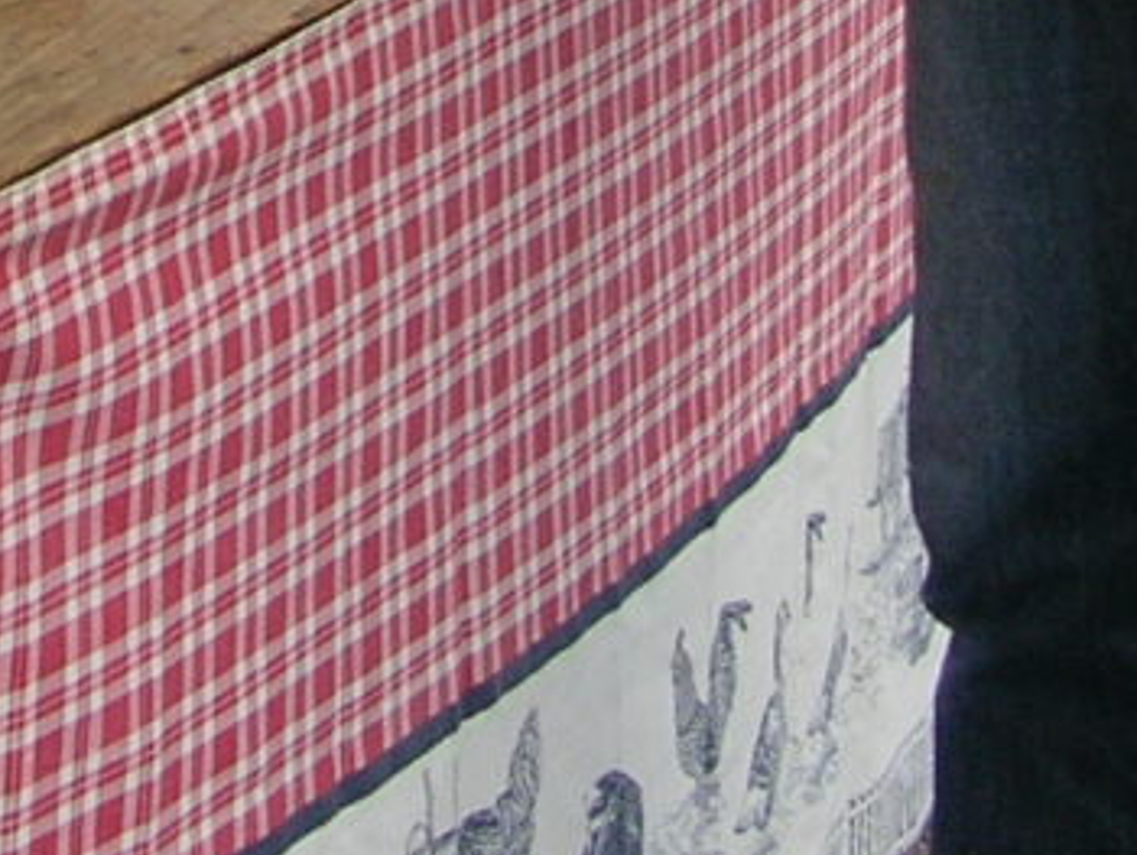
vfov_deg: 8.8
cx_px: 71
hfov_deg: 12.2
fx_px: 5259
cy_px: -787
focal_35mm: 160
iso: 50
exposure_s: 1/190
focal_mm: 5.8
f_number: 2.8
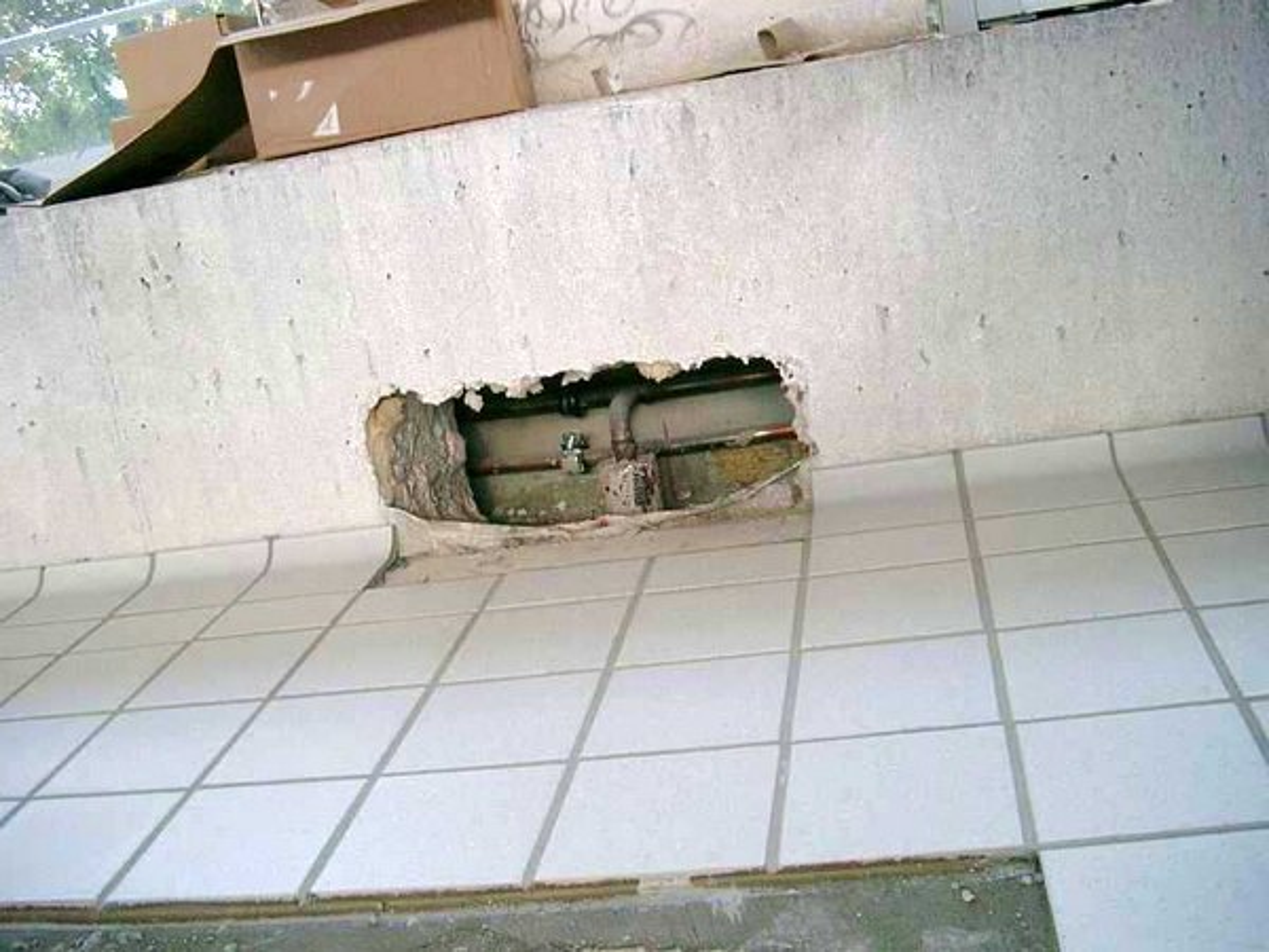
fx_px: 1356
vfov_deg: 38.7
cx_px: 634
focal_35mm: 37
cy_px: 476
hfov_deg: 50.1
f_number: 2.6
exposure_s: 1/125
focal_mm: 7.6
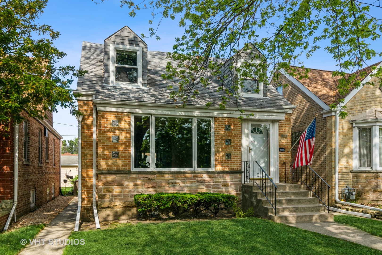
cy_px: 128
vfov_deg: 47.9
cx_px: 191
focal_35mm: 27
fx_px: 286
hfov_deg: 67.4
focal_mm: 18
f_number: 9
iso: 200
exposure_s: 1/200
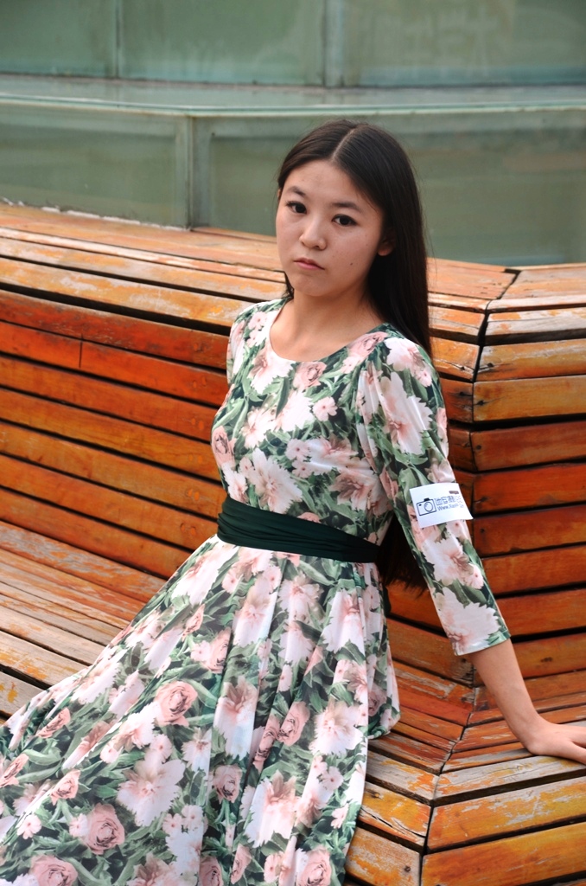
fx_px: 2576
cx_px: 293
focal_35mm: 105
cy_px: 443
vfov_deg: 19.5
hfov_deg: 13.0
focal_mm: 70
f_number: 6.3
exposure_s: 1/80
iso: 100
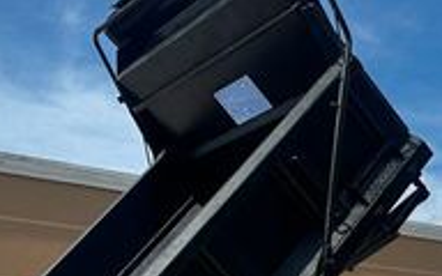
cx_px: 380
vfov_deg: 14.7
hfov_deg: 23.8
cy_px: 366
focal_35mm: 85
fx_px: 1024
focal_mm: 6.86
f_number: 1.78
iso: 80
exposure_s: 1/5848
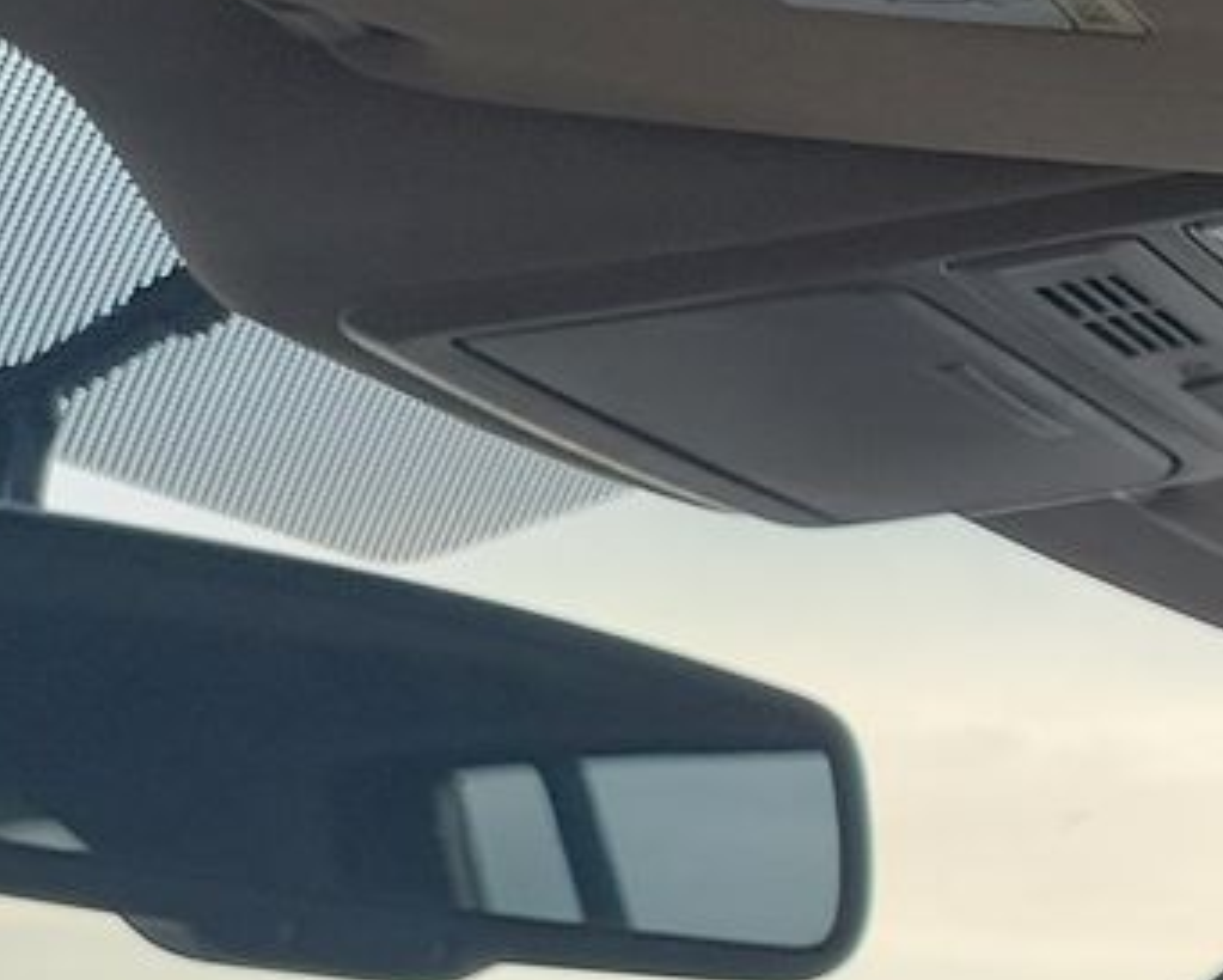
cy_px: 739
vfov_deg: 14.0
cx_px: 2801
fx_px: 3983
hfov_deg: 13.5
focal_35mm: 110
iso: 50
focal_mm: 6.7
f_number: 1.8
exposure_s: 1/177
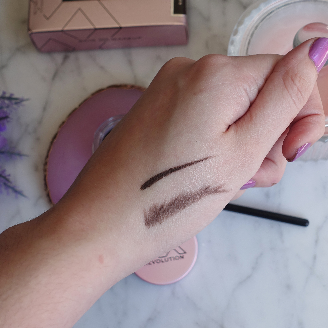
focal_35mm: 71
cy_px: 164
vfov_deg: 24.3
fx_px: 761
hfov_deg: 24.3
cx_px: 180
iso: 125
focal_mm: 20.25
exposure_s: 1/80
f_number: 4
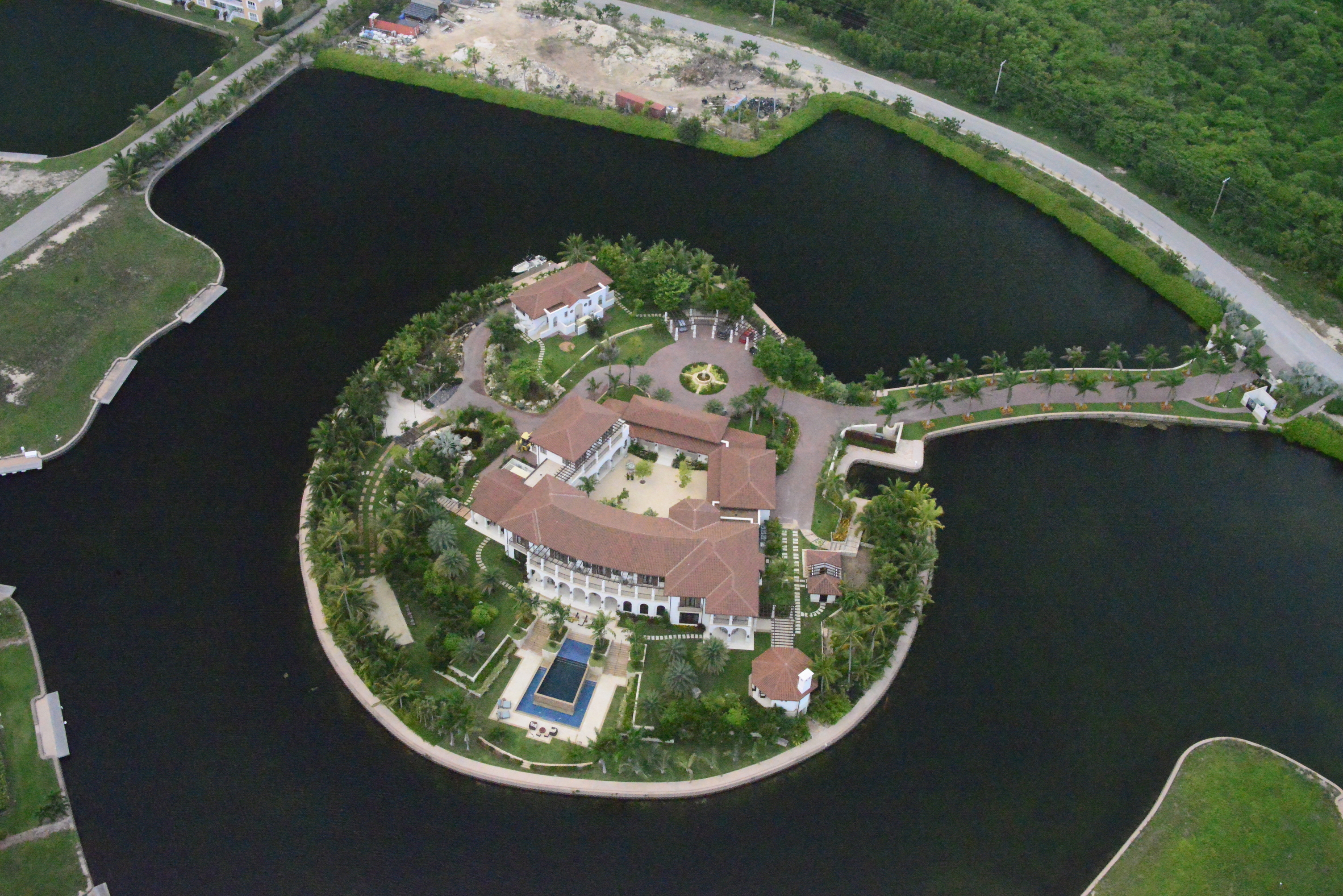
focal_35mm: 40
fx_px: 1493
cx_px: 672
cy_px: 448
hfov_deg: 48.4
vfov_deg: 33.4
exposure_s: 1/1000
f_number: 16
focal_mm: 40
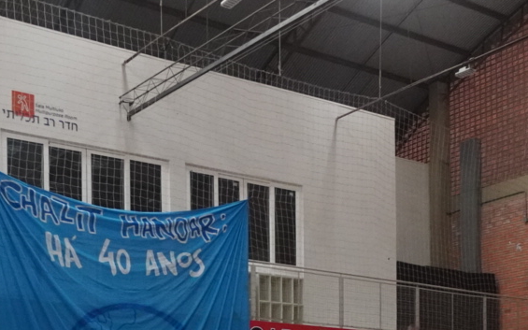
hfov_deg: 29.4
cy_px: 491
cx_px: 264
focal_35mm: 70
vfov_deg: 16.9
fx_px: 1007
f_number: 3.5
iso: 3200
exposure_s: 1/160
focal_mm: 16
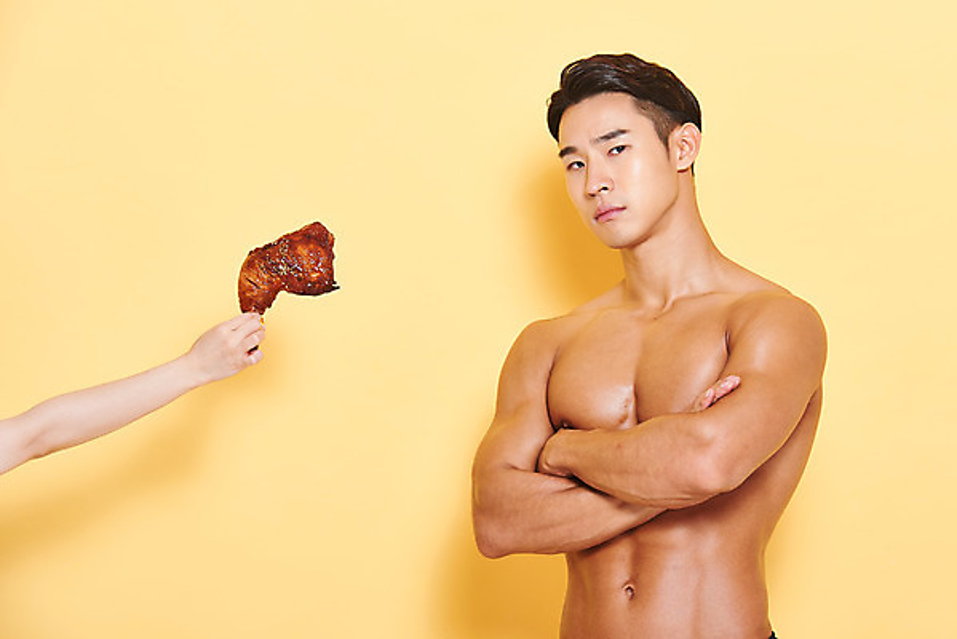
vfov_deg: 7.4
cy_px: 320
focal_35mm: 185
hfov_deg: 11.1
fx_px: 4920
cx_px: 478
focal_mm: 185
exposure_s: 1/125
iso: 100
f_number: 11
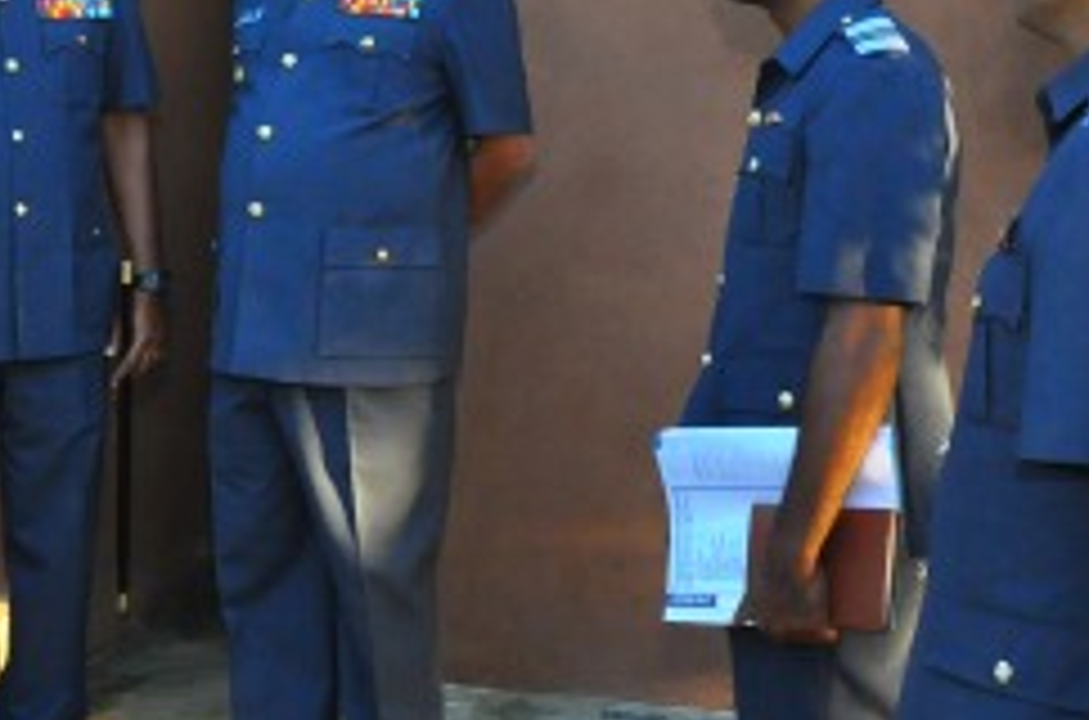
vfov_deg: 20.1
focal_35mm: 67
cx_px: 176
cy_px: 230
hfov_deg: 29.3
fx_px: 2021
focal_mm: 18
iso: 1250
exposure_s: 1/160
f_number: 8
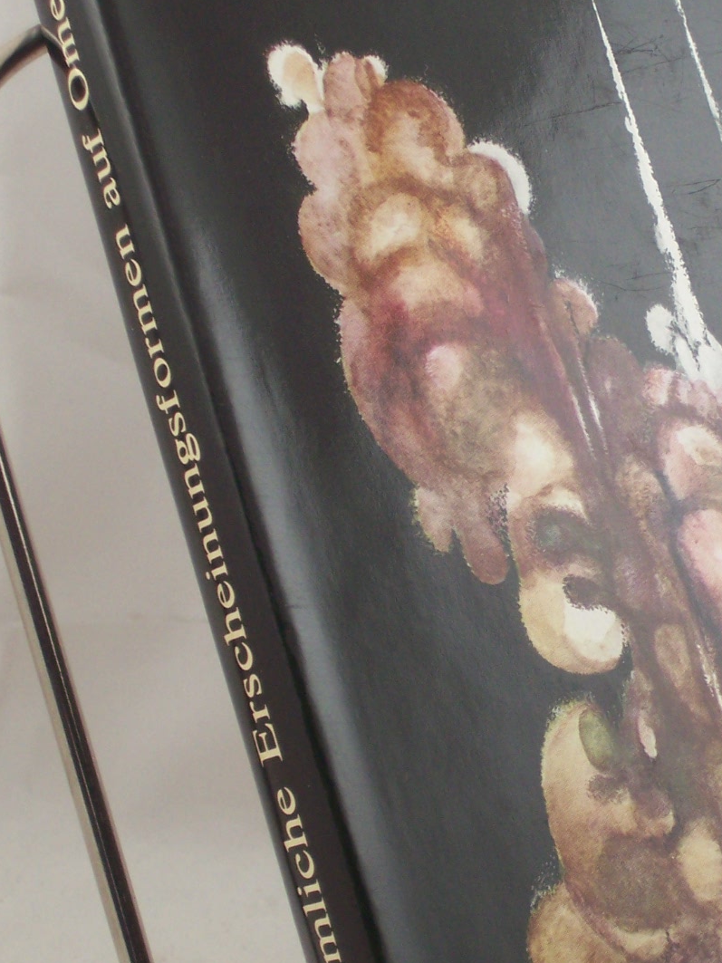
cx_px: 678
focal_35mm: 158
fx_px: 4395
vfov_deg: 12.5
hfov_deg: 9.3
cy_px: 583
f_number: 4
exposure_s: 1/80
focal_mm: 13.6
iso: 100
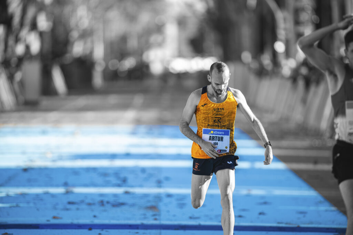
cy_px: 118
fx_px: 2942
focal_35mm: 300
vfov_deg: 4.6
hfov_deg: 6.9
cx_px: 176
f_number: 2.8
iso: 400
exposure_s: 1/1250
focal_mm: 300
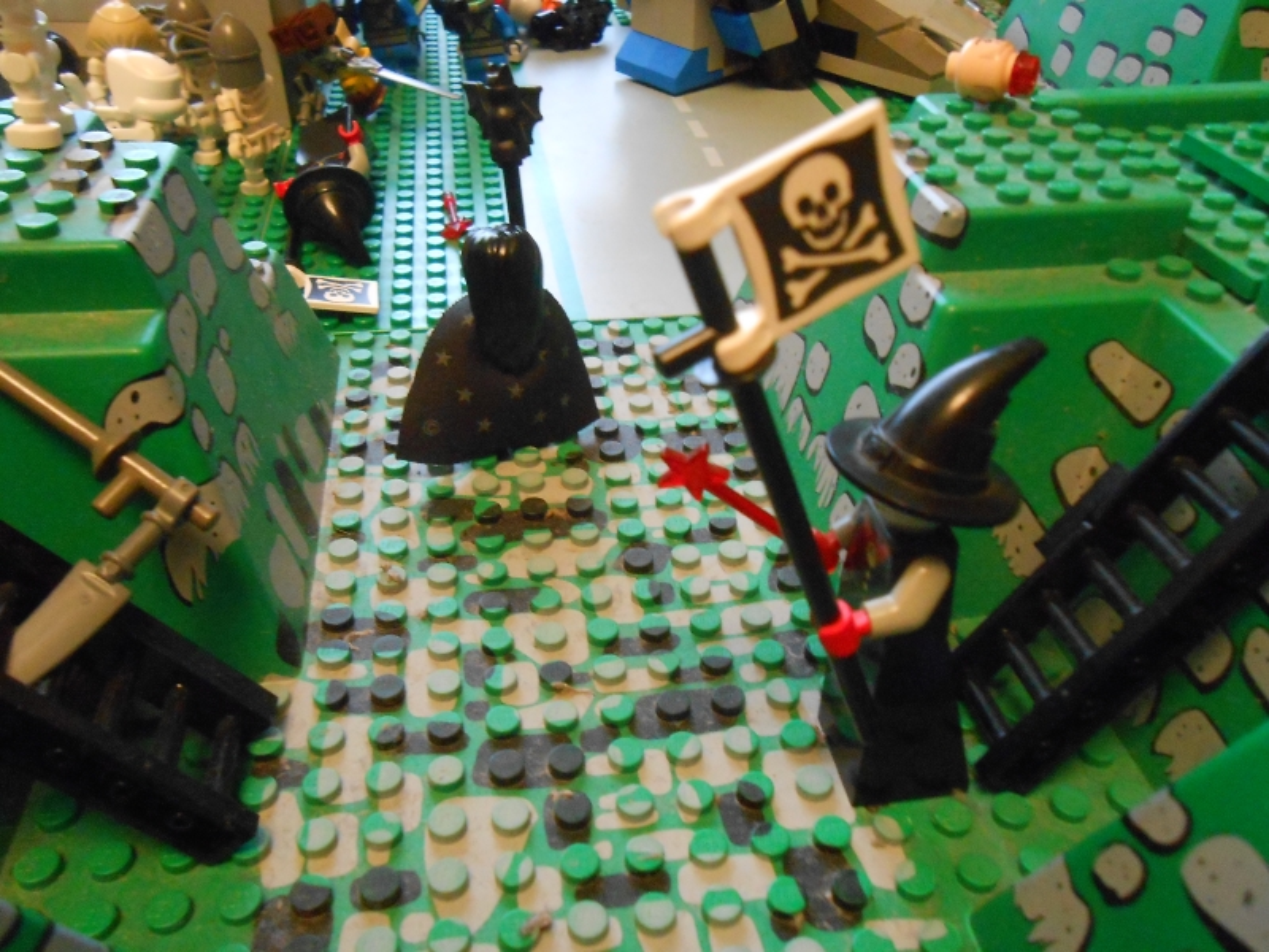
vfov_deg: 46.8
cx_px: 634
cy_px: 476
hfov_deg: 60.0
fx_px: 1100
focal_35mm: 30
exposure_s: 1/5
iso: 800
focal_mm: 5.3
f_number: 3.8
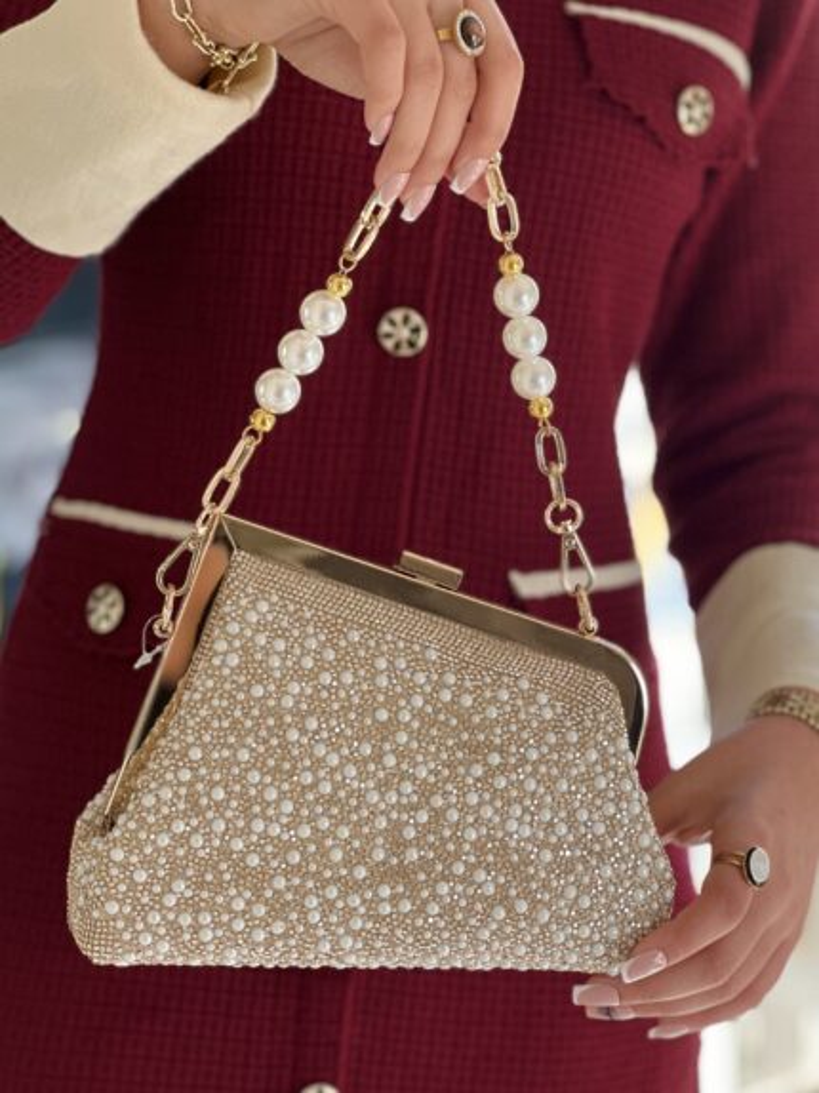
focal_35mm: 77
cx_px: 410
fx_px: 2431
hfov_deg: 19.1
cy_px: 546
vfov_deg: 25.3
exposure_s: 1/121
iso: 160
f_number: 2.8
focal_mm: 9
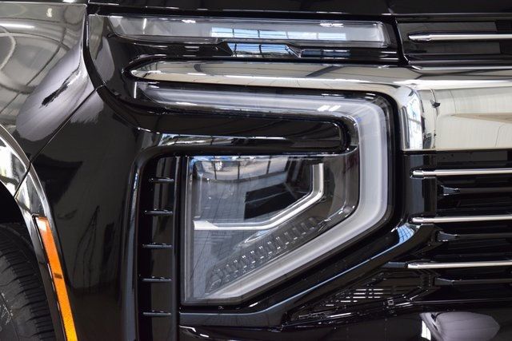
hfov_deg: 19.5
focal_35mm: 105
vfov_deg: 13.0
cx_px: 256
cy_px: 170
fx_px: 1494
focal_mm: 70
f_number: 7.1
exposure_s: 1/30
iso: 1400
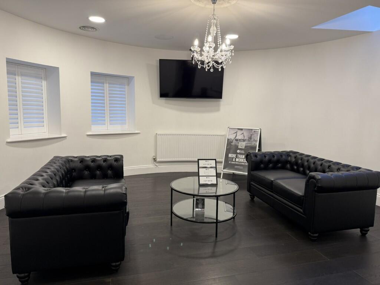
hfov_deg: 71.6
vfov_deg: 56.8
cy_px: 142
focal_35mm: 24
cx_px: 190
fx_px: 263
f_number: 1.78
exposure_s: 1/100
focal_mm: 6.76
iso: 125
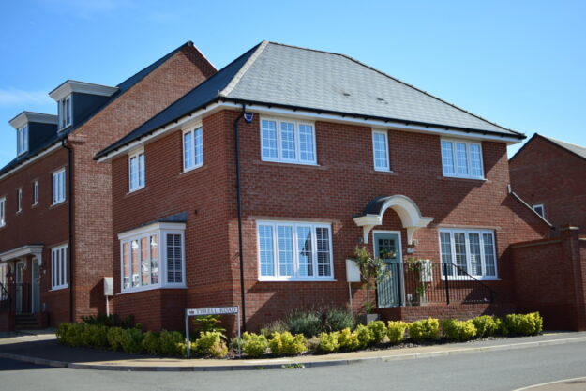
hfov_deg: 37.8
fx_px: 855
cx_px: 293
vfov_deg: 25.8
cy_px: 196
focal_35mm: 52
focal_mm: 35
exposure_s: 1/4000
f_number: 1.8
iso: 160
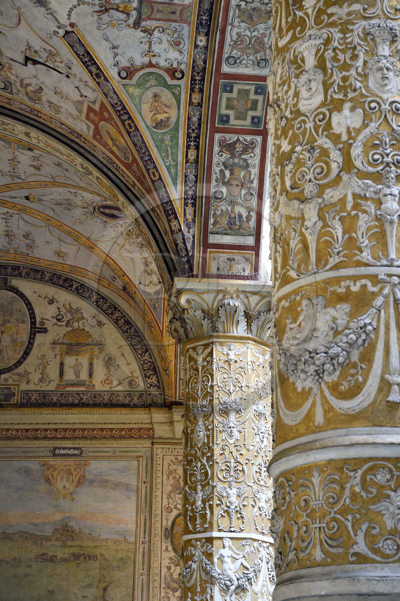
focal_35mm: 70
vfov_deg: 28.9
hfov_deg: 19.4
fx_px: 1168
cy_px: 300
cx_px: 200
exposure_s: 1/60
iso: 1000
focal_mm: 70
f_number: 6.3
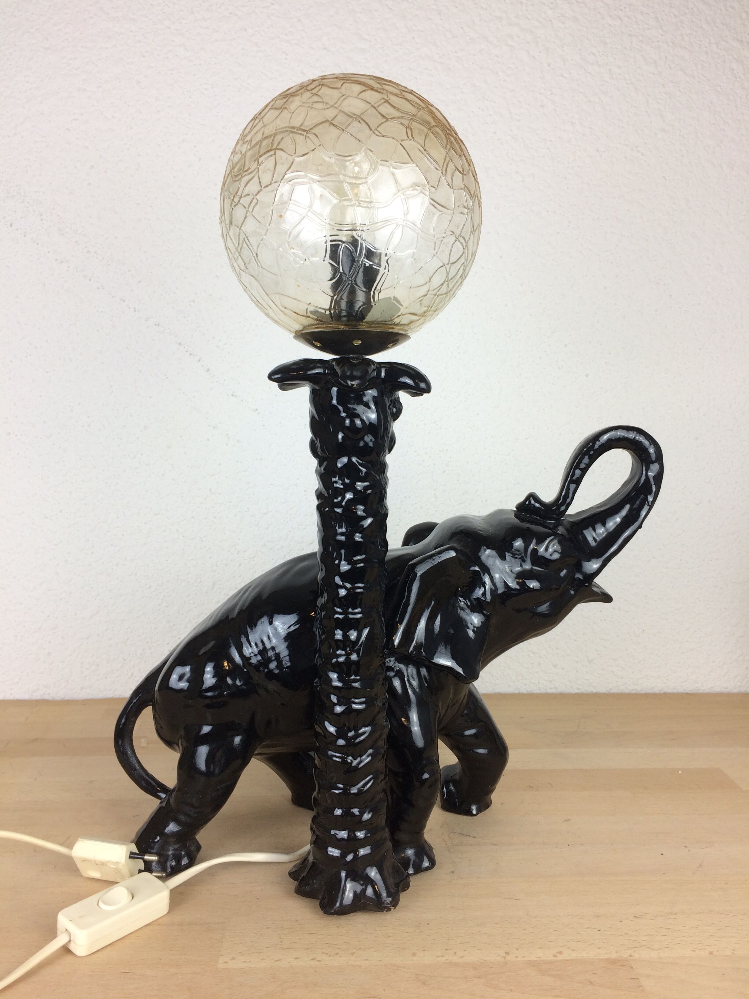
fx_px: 837
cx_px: 374
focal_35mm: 29
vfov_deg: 61.7
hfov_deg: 48.2
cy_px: 500
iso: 32
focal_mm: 4.15
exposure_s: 1/50
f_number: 2.2
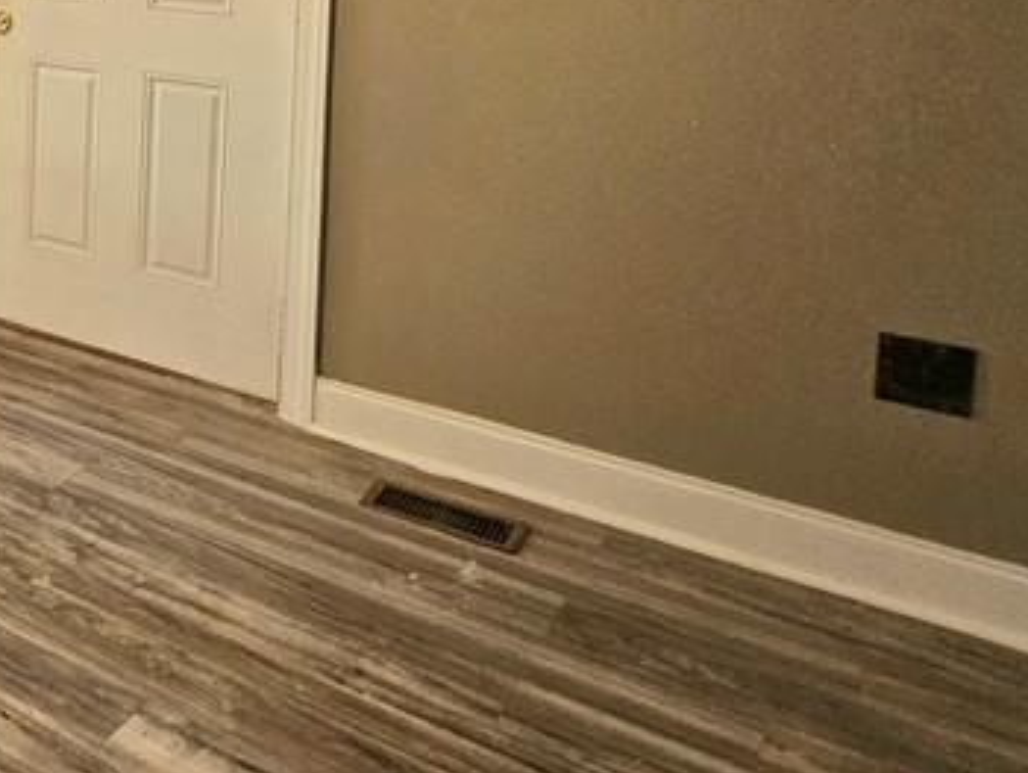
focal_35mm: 38
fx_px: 1129
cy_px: -21
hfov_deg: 36.6
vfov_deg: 34.0
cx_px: -229
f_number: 2.2
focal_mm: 2.2
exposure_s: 1/40
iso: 320
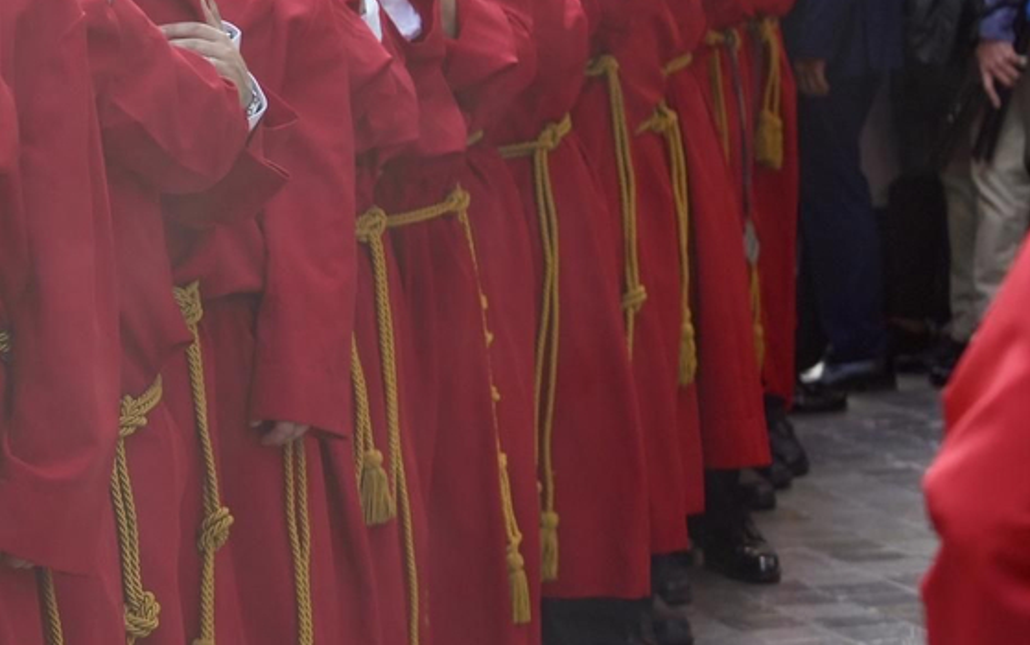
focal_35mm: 204
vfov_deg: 6.4
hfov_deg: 10.0
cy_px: 24
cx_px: -415
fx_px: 5729
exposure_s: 1/200
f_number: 4
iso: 200
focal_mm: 70
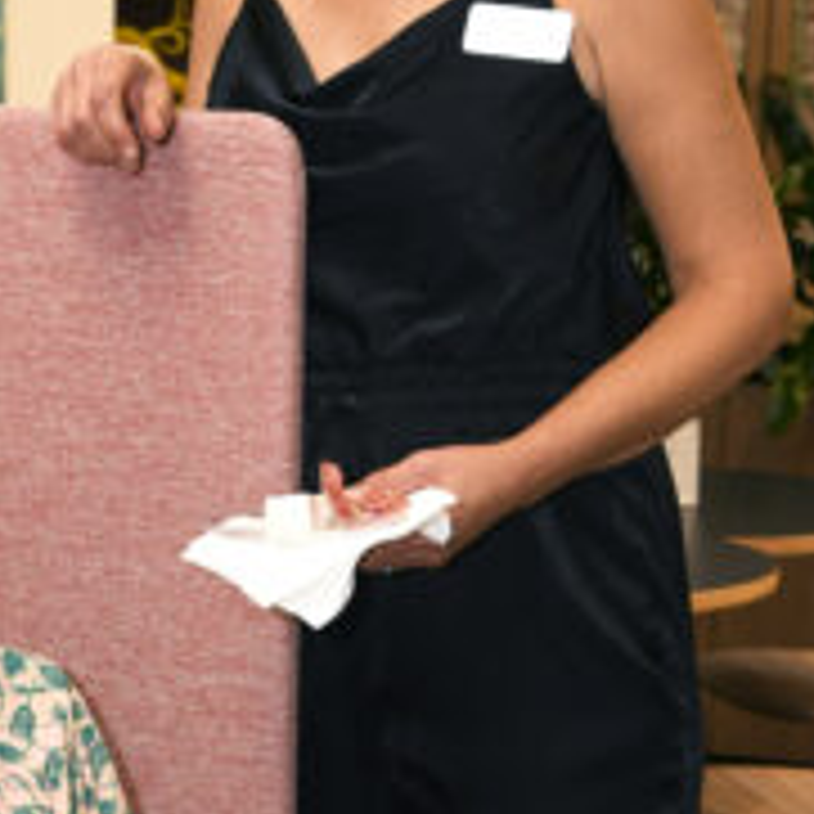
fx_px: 3858
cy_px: 573
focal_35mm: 145
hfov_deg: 12.0
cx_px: 155
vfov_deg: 12.0
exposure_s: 1/60
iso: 1250
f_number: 5.6
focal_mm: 55
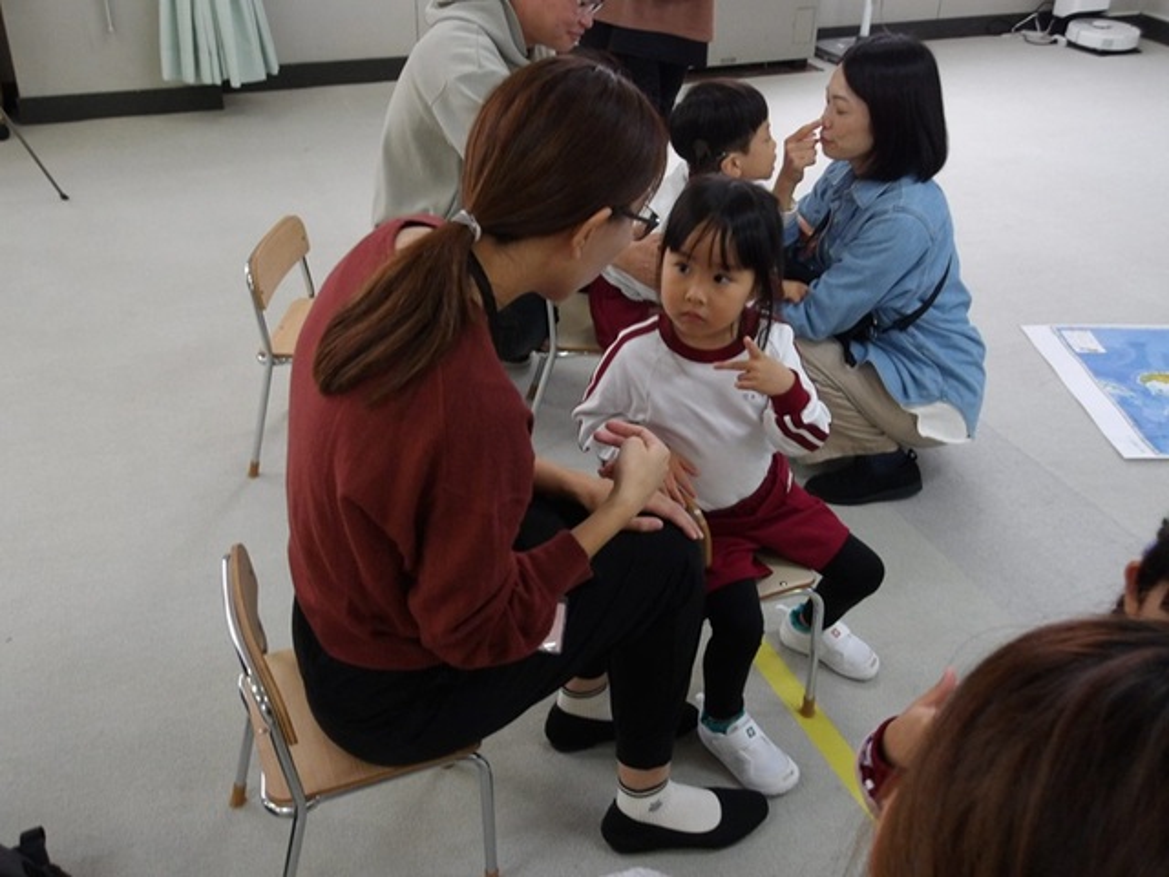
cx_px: 584
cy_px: 438
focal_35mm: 34
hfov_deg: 54.0
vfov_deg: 41.8
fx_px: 1148
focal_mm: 6.1
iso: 430
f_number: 3.3
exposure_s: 1/60
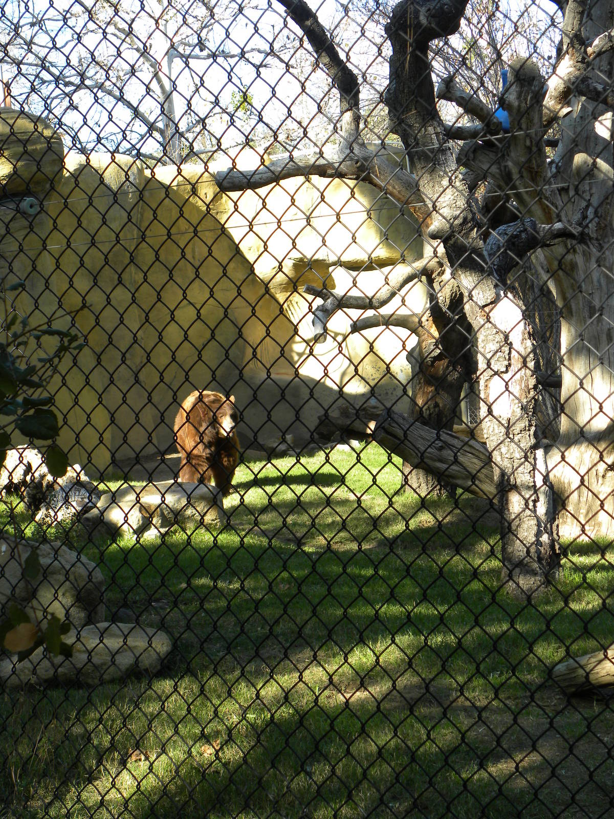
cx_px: 307
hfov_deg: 17.4
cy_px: 410
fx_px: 2010
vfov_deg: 23.0
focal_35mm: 85
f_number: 4
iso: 64
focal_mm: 15.1
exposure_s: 1/140
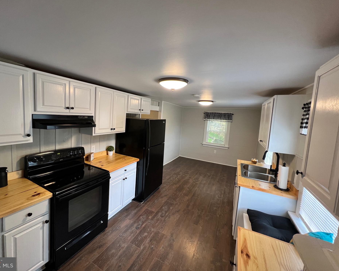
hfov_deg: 100.5
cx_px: 157
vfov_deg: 88.0
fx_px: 140
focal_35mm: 14
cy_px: 132
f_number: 1.8
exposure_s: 1/60
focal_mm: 1.57
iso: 160
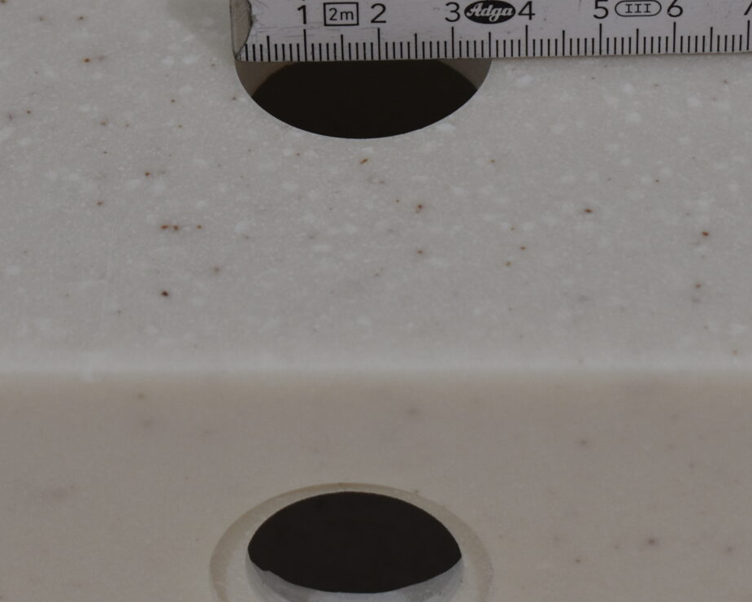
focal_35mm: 214
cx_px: 391
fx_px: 4769
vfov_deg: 7.2
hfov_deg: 9.0
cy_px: 65
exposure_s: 1/125
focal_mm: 55
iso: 250
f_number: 5.6
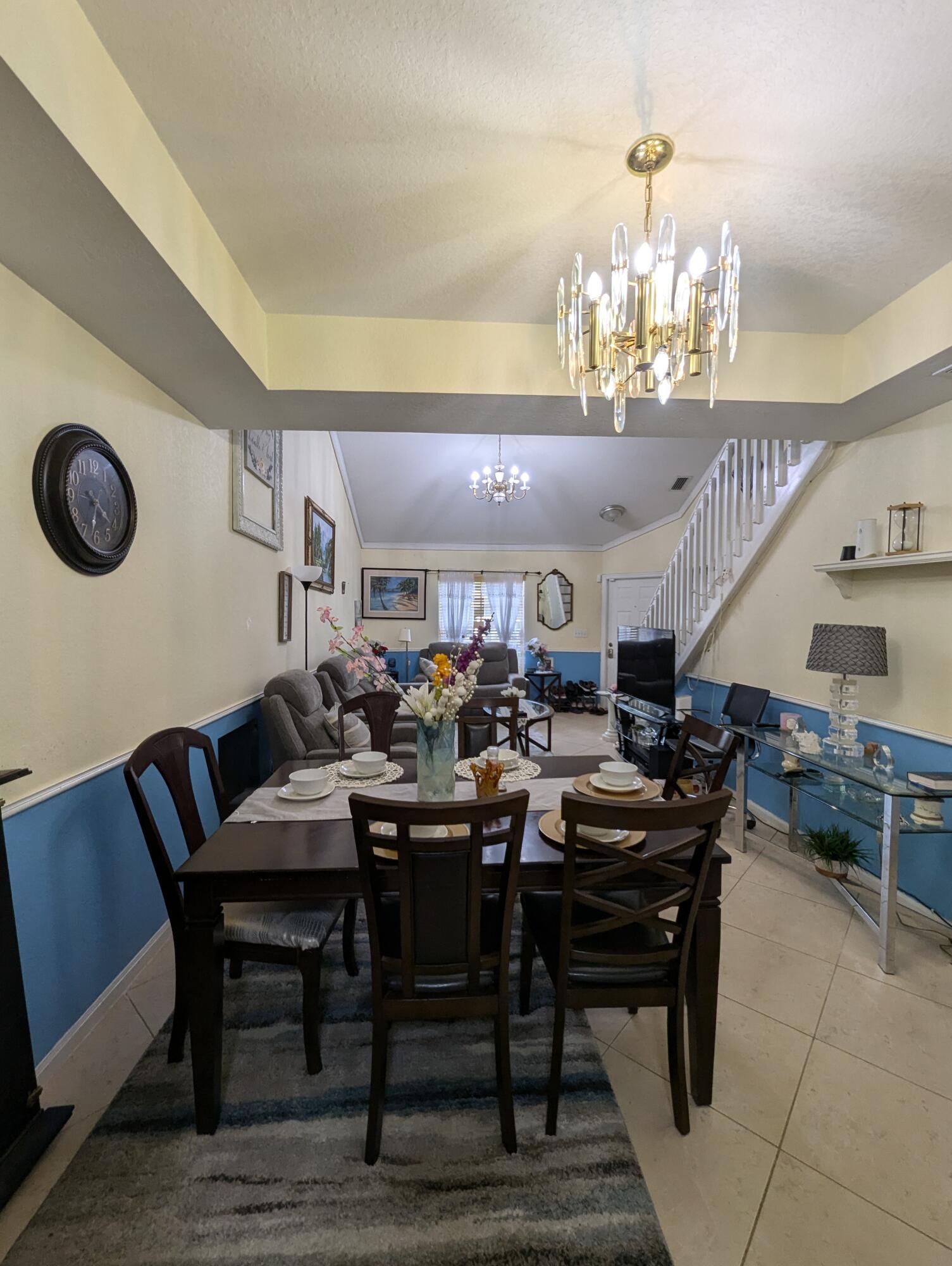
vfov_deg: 106.1
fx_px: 476
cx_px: 476
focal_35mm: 13
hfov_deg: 90.0
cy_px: 633
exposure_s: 1/60
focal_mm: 1.95
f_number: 2.2
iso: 65
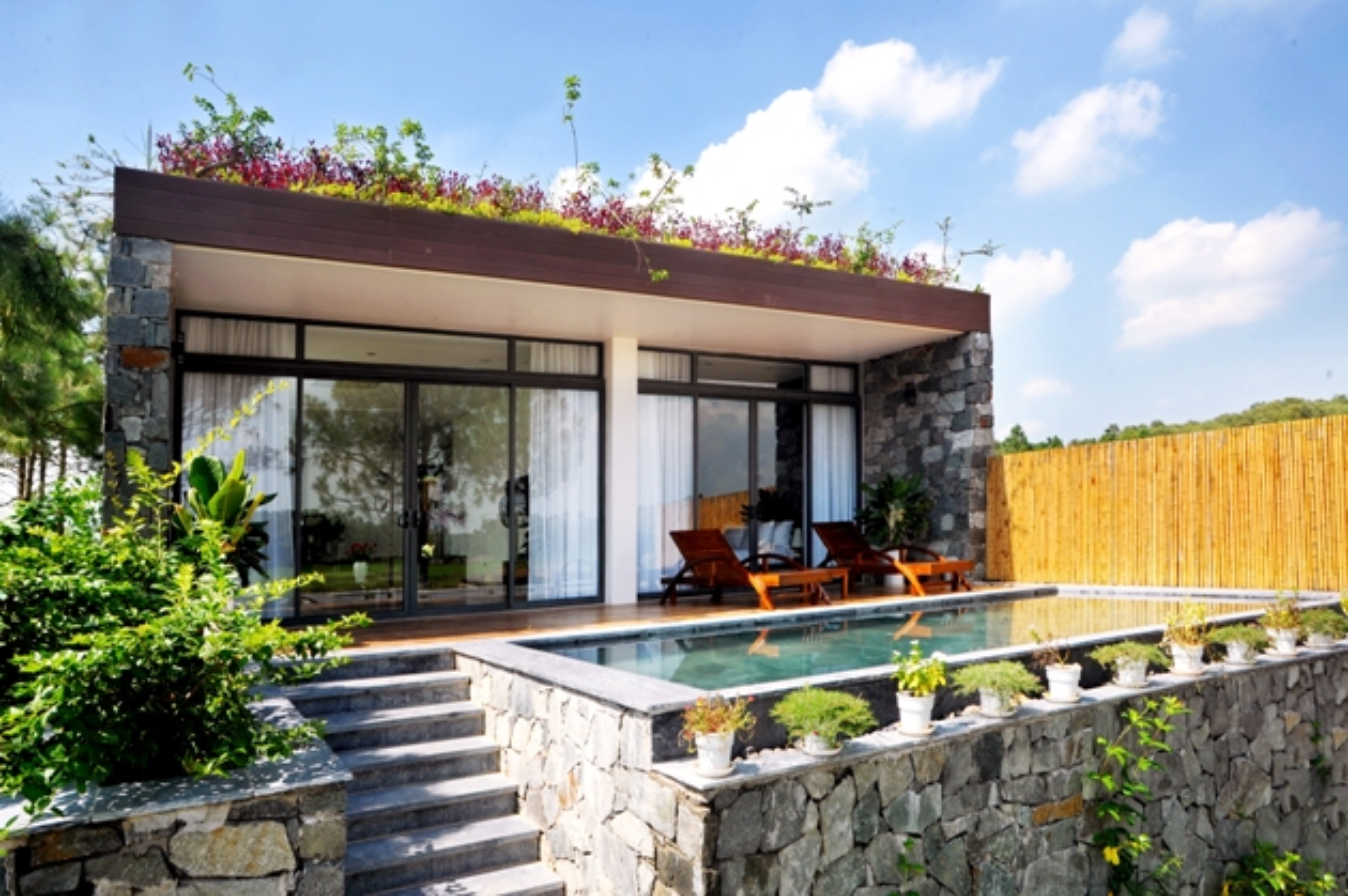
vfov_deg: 53.1
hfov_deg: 73.8
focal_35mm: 24
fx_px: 898
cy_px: 448
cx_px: 674
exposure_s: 1/125
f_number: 10
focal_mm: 24
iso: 250
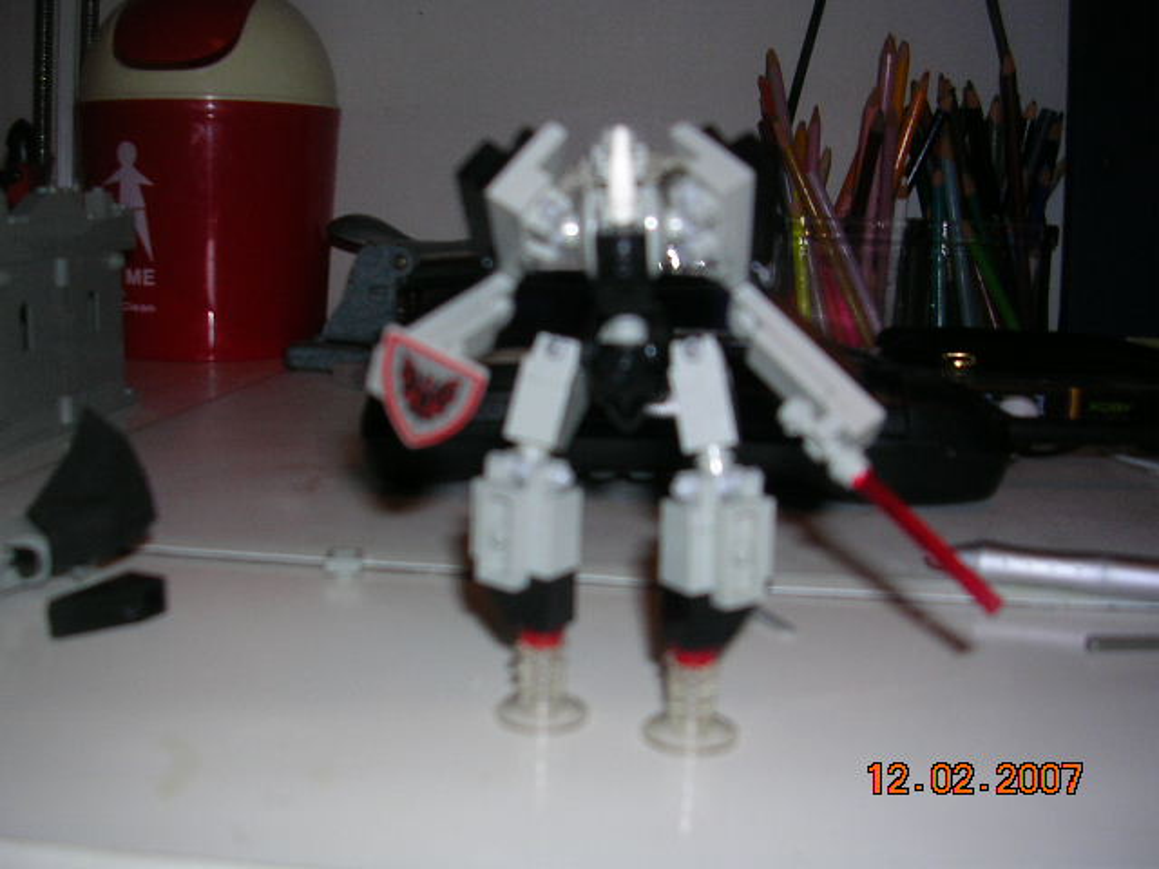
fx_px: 1272
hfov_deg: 49.0
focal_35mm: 38
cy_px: 434
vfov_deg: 37.7
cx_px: 580
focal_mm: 5.8
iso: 50
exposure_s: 1/60.1
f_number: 2.8
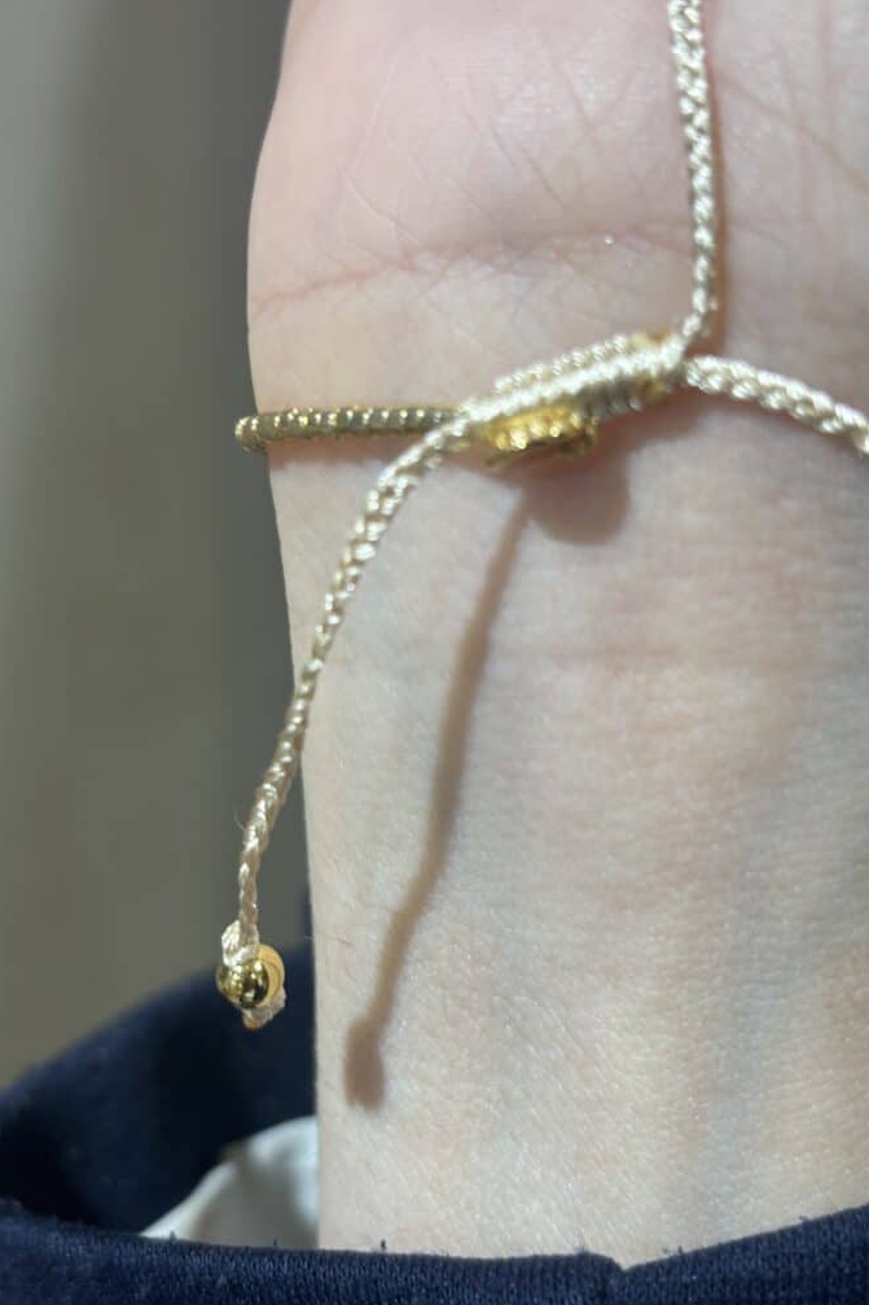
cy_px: 654
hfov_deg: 24.6
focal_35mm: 55
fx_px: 1992
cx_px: 418
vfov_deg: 36.3
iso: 25
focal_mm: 5.96
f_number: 1.6
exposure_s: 1/50
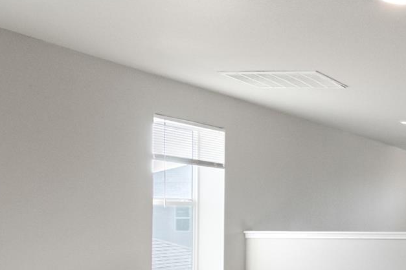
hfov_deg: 27.9
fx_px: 553
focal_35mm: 49
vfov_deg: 27.0
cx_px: 602
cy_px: 215
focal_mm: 10
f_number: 8
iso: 250
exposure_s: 1/80
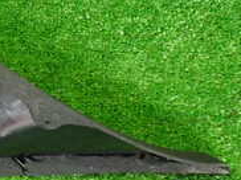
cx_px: -114
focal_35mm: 99
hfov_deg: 17.9
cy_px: 0
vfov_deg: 14.7
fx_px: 688
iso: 800
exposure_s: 1/30
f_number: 2.3
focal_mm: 5.4
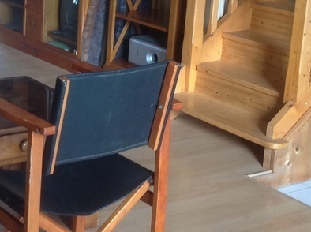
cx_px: 36
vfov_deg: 16.0
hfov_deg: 21.1
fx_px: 816
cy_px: 25
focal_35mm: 91
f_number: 2.4
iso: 100
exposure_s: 1/15
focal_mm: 4.28
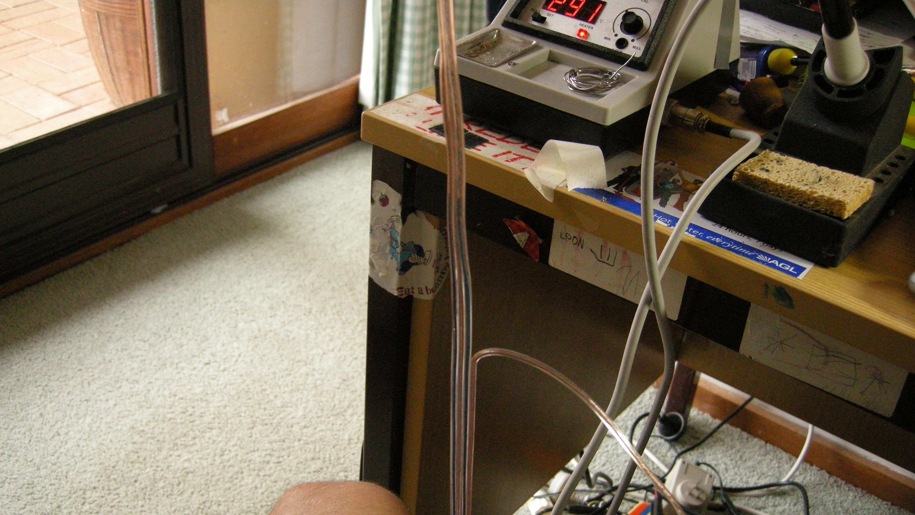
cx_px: 462
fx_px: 970
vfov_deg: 29.5
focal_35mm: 40
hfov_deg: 50.5
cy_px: 349
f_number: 2.7
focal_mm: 7.5
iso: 400
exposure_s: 1/38.7
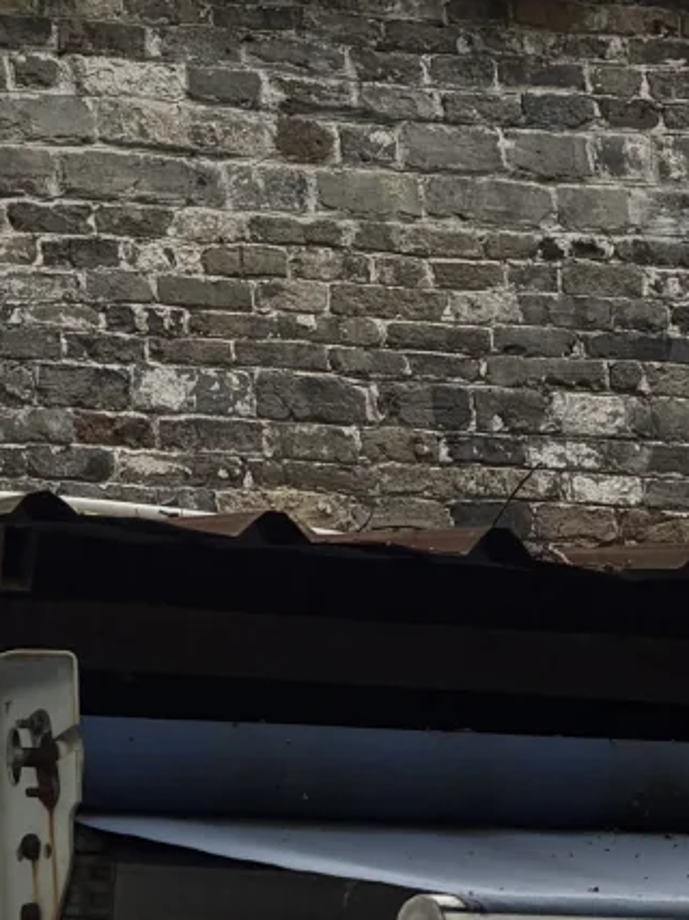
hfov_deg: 4.4
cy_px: -597
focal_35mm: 337
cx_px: 248
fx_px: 8948
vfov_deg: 5.8
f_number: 2.8
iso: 40
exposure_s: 1/638
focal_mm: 16.89
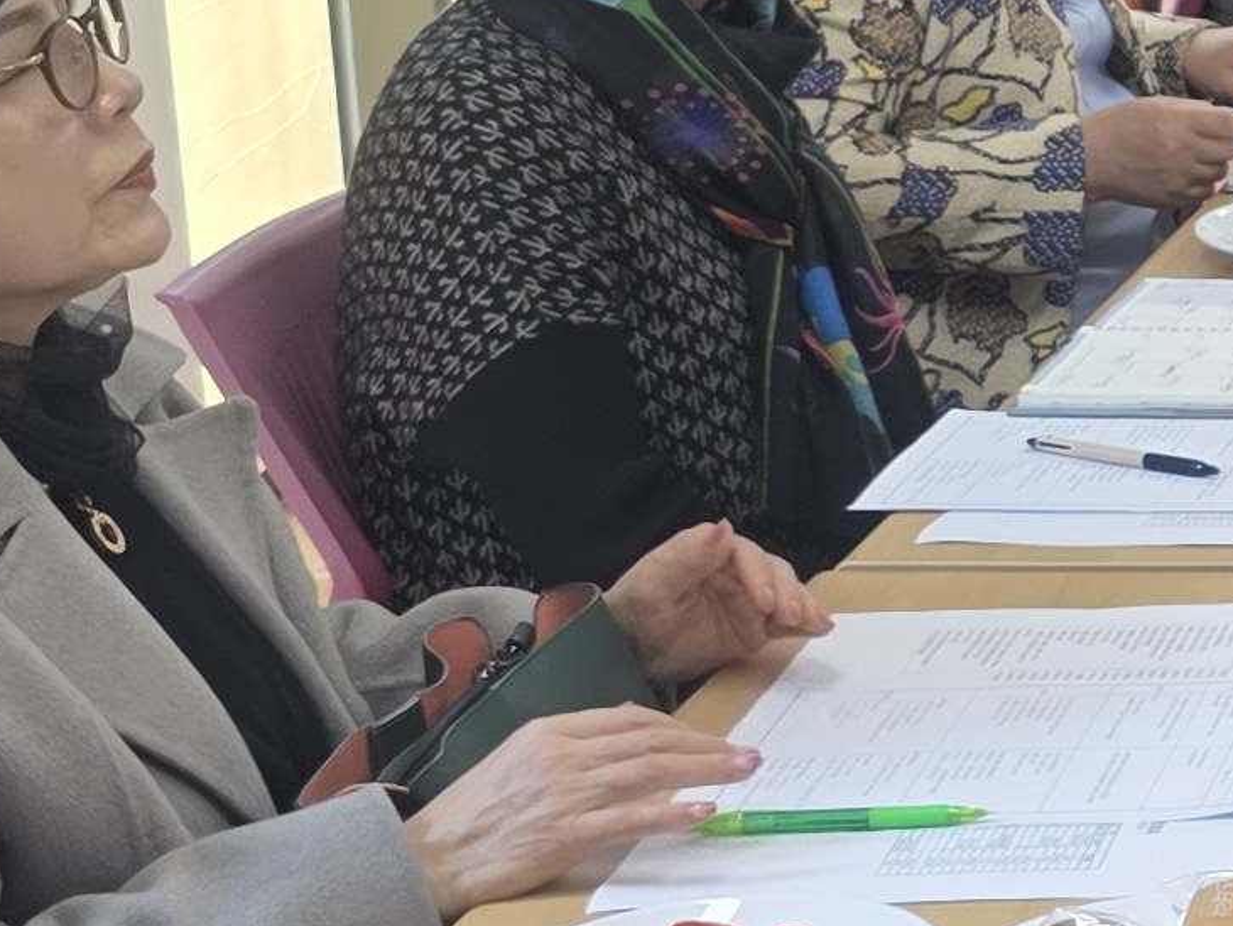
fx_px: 4490
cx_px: 2515
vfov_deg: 11.7
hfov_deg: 13.3
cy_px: 194
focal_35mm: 126
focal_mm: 6.3
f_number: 1.7
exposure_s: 1/120
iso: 50
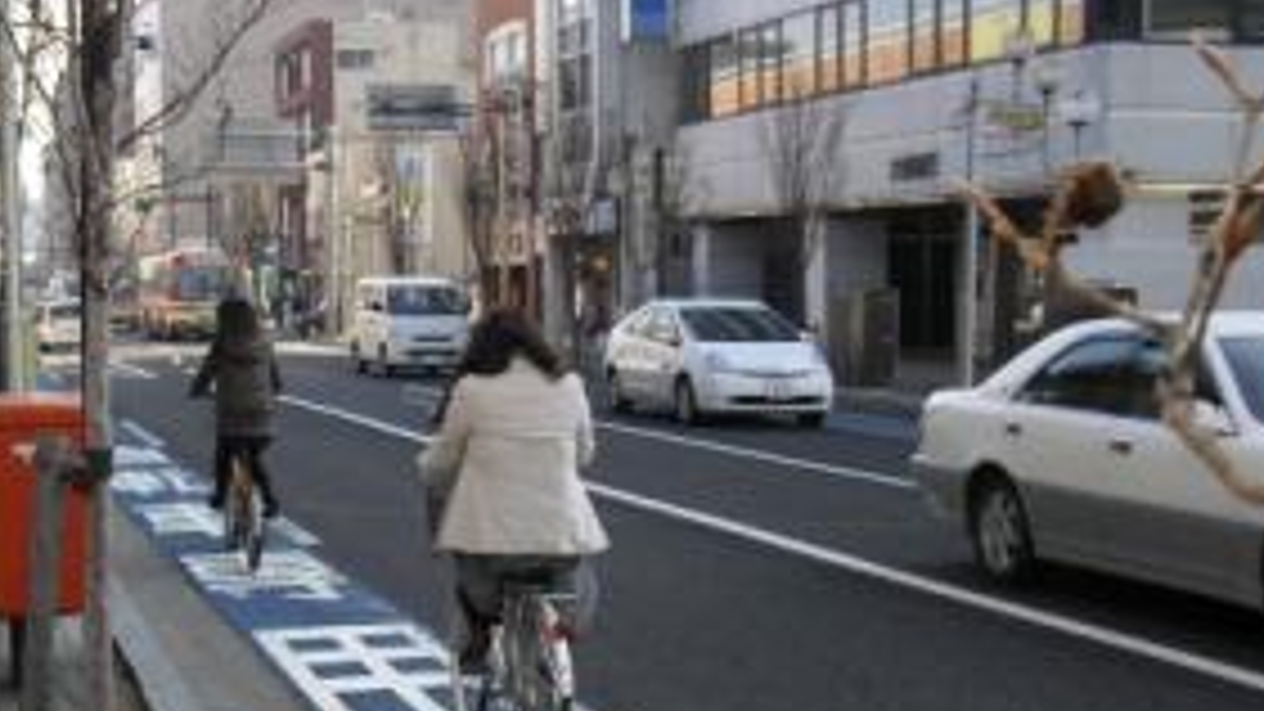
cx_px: 396
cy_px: 594
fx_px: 2212
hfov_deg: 31.6
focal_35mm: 66
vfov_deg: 18.1
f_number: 2.8
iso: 100
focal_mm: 6.2
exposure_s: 1/400
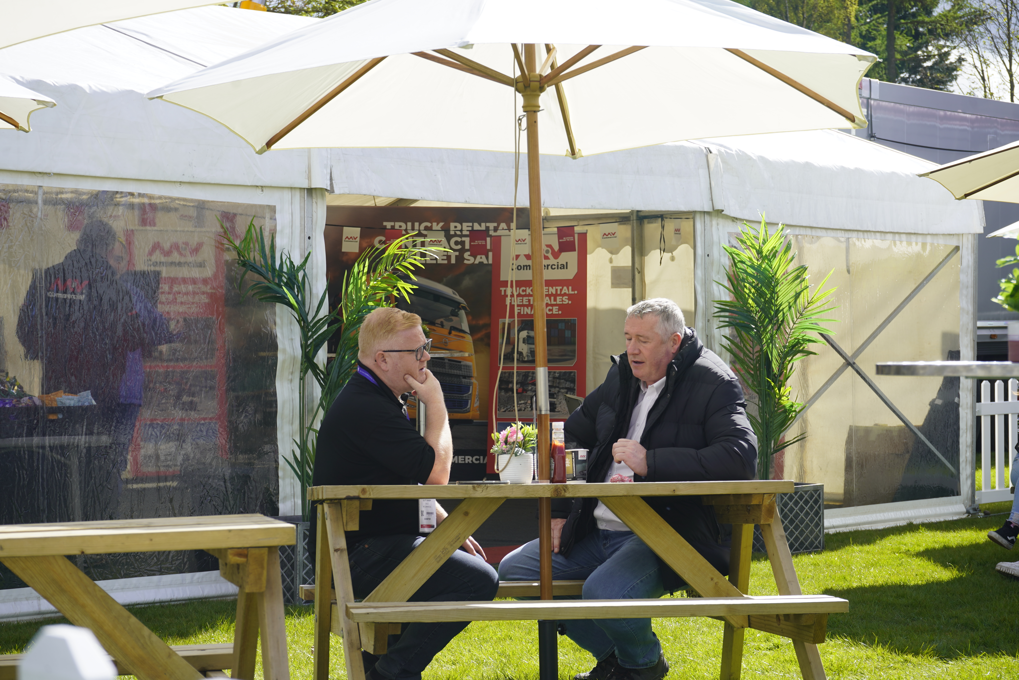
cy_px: 340
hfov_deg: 28.8
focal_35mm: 70
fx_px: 1981
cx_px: 510
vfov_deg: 19.5
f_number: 9
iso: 100
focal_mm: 70
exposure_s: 1/125
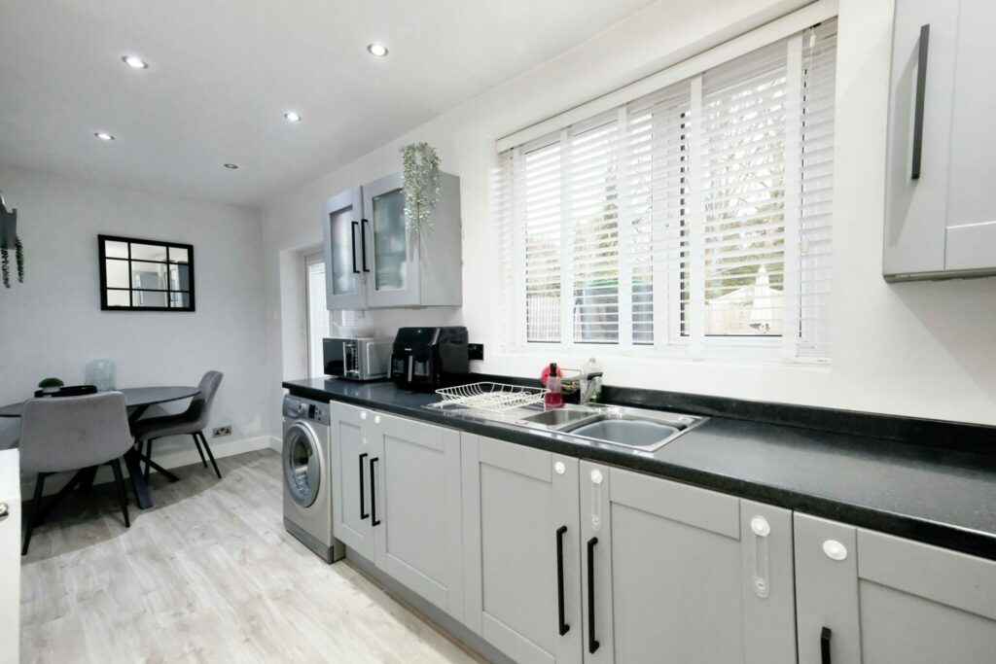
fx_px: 415
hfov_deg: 100.4
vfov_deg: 77.3
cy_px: 332
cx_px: 498
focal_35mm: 15
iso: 4000
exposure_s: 1/150
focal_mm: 10
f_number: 5.6
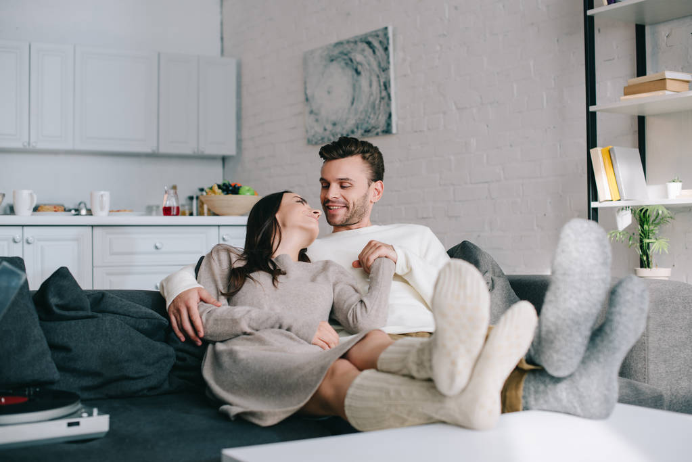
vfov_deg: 27.0
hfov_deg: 39.6
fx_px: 961
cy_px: 231
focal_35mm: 50
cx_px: 346
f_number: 3.5
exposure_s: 1/200
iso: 160
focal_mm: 50
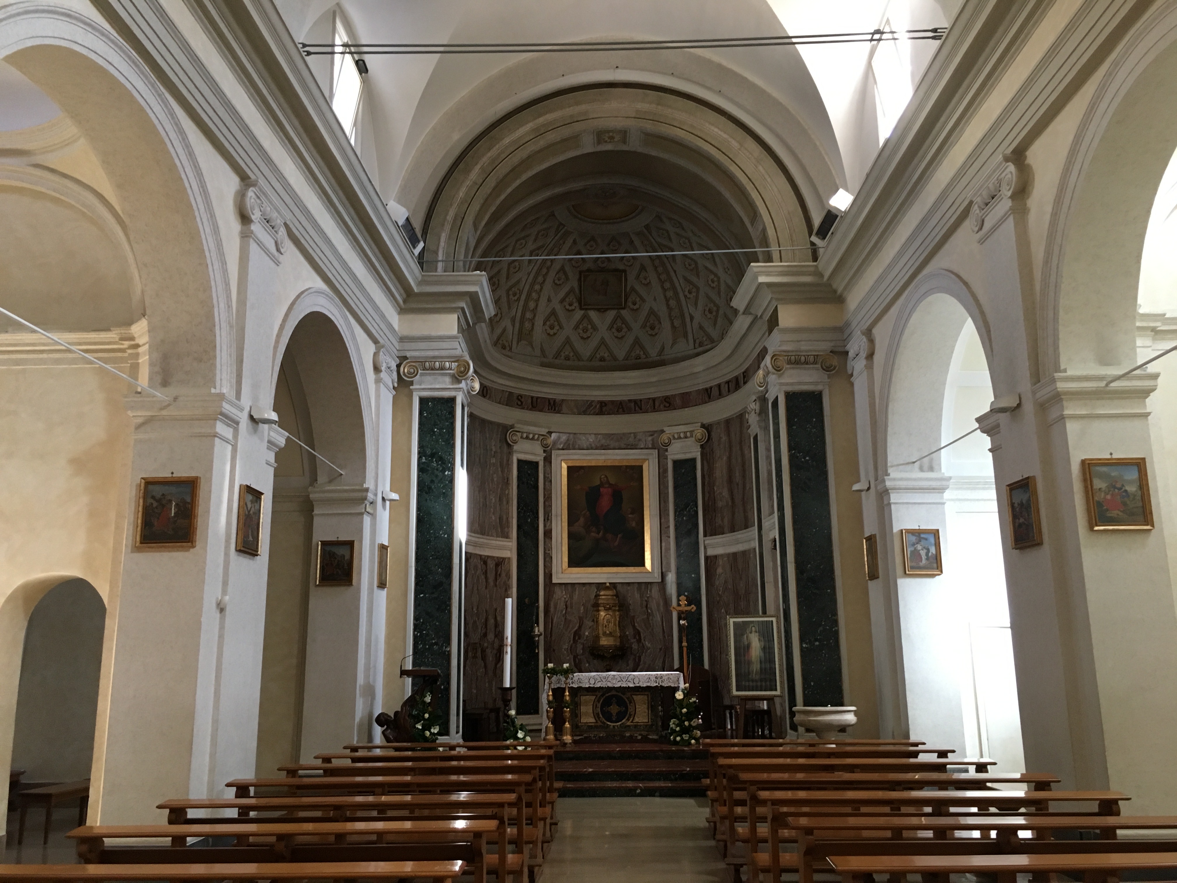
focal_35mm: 29
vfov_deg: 48.2
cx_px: 588
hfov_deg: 61.7
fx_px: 986
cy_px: 442
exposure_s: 1/33
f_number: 2.2
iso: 160
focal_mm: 4.15
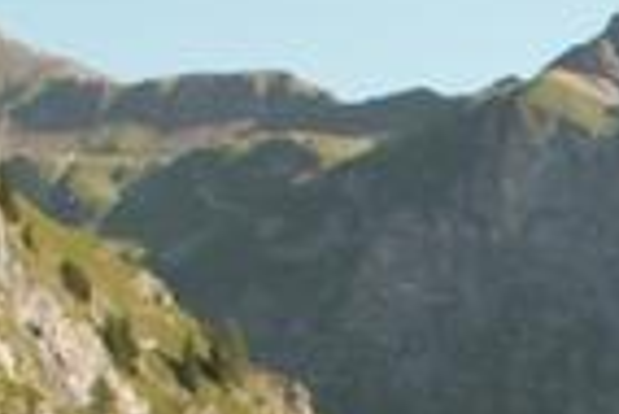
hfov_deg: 11.9
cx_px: 946
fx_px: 2823
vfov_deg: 8.2
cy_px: 667
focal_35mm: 164
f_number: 5
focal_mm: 5.86
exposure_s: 1/125
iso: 50
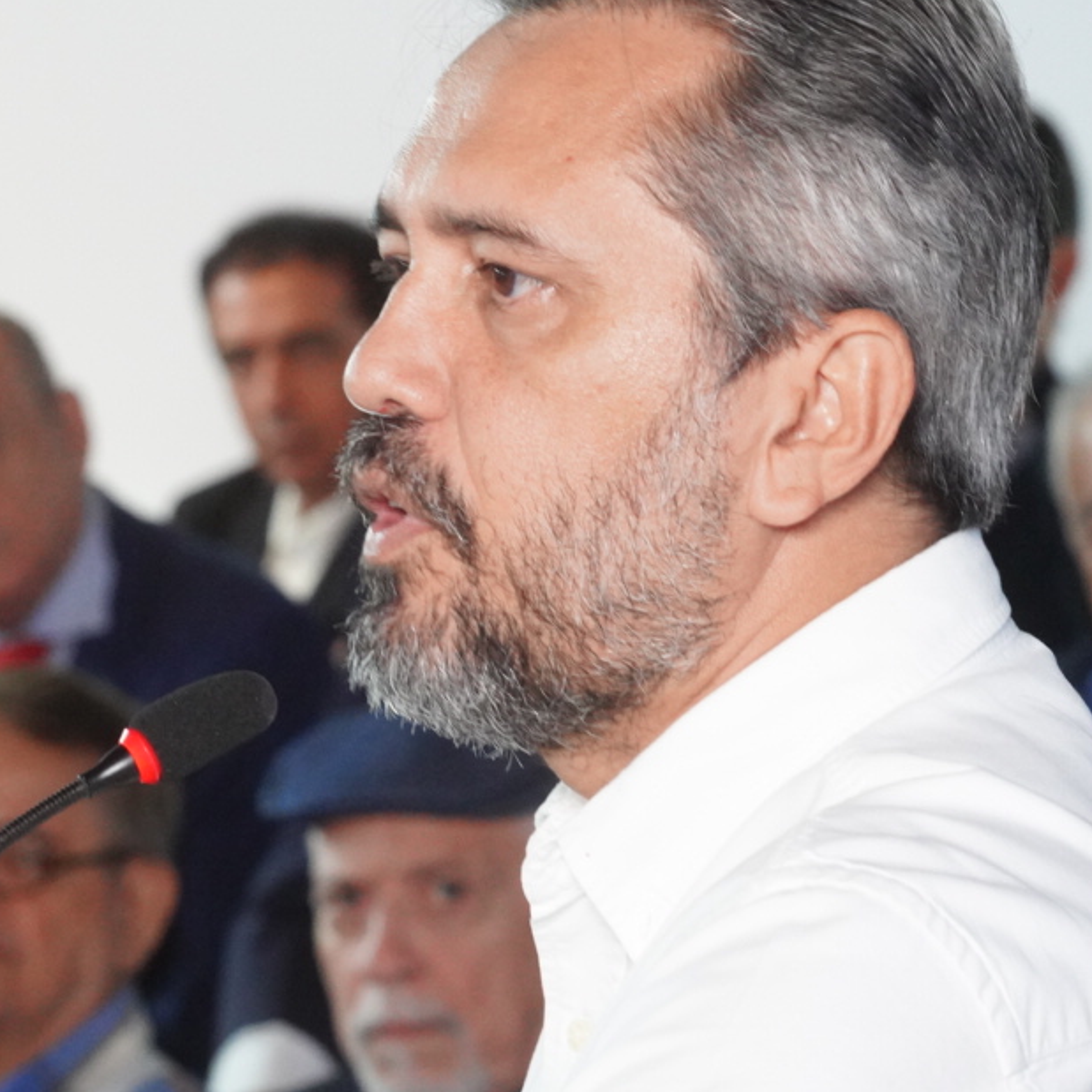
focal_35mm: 262
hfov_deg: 6.7
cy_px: 718
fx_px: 9351
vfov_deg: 6.7
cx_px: -26
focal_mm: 118
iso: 6400
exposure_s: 1/125
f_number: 9
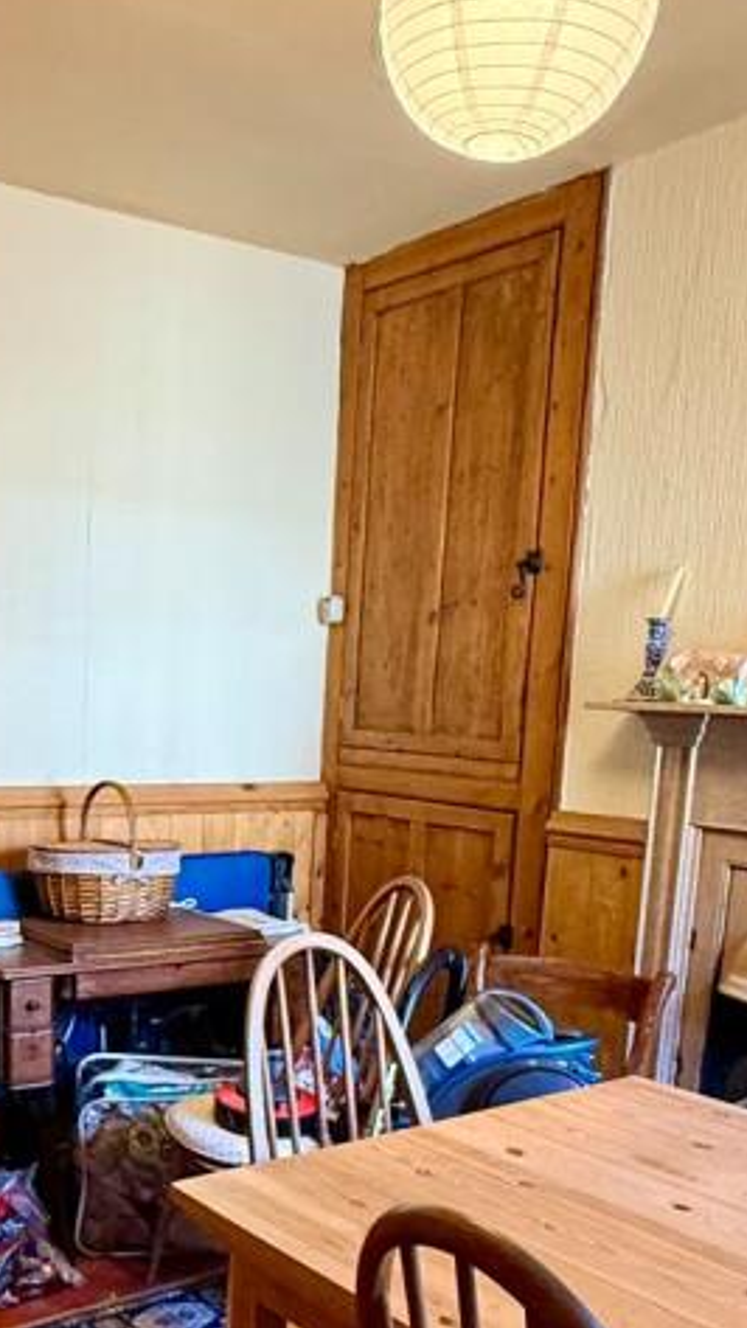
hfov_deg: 34.4
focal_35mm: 33
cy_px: 904
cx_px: 140
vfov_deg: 57.9
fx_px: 1162
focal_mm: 2.22
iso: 500
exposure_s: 1/60
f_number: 2.2
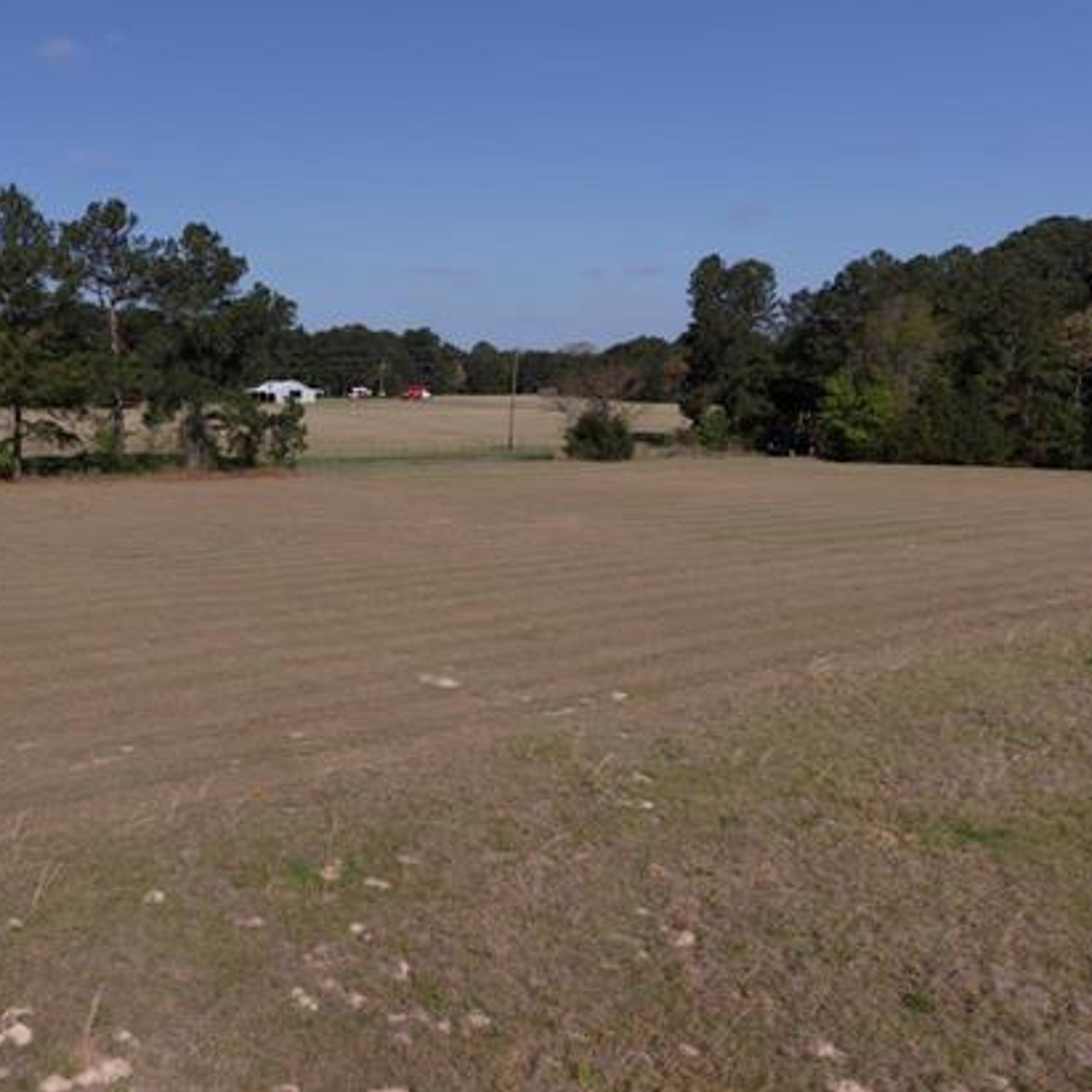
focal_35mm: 33
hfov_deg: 48.0
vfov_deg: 49.7
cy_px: 587
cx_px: 282
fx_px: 1178
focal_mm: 8.67
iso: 120
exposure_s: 1/5000
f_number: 1.8
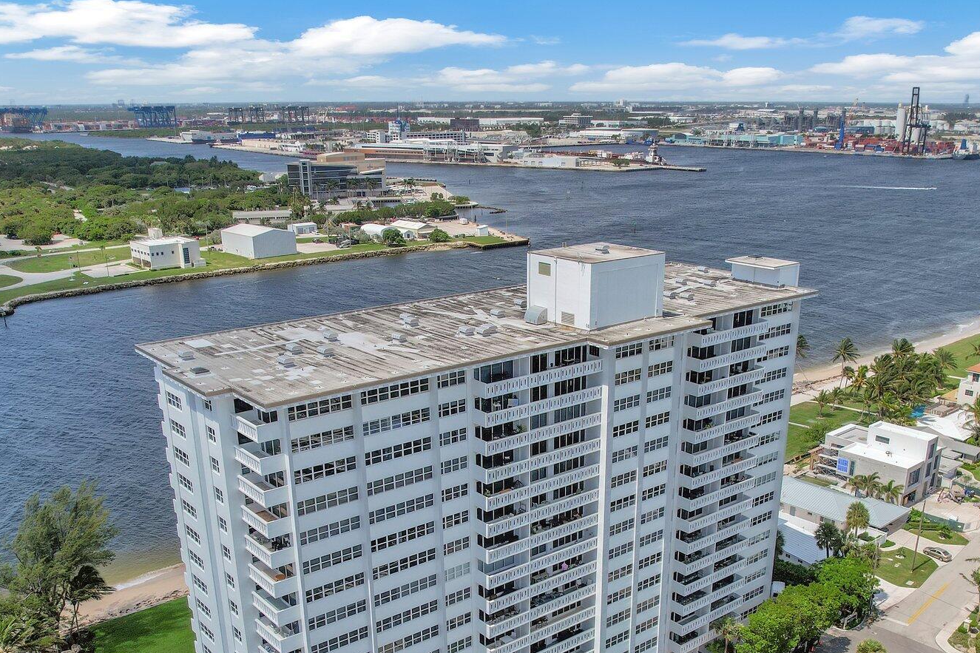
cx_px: 518
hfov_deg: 55.8
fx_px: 925
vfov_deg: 38.0
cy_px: 480
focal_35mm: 34
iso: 130
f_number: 2.8
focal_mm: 8.38
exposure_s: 1/4000
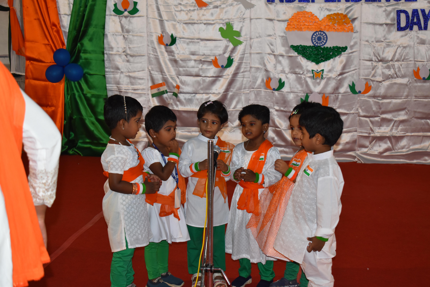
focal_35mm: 63
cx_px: 215
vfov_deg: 21.6
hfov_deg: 31.9
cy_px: 144
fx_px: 752
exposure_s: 1/60
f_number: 5
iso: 800
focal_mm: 42
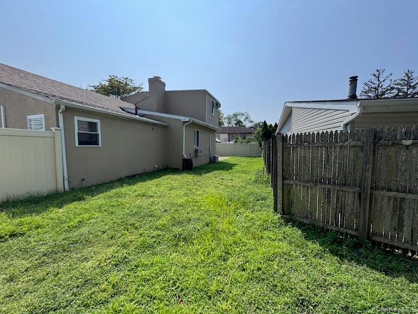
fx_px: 169
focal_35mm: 14
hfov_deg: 102.1
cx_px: 209
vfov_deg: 85.7
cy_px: 157
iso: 40
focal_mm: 2.22
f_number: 2.2
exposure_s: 1/1346
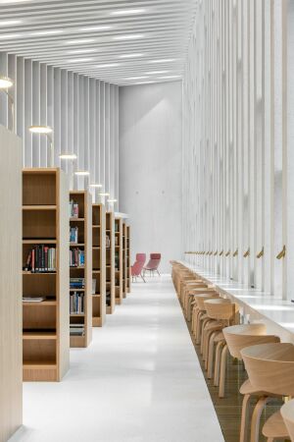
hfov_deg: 27.0
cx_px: 147
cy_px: 221
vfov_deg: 39.6
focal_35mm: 50
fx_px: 612
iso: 100
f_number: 11
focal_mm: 50
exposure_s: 1/2.5
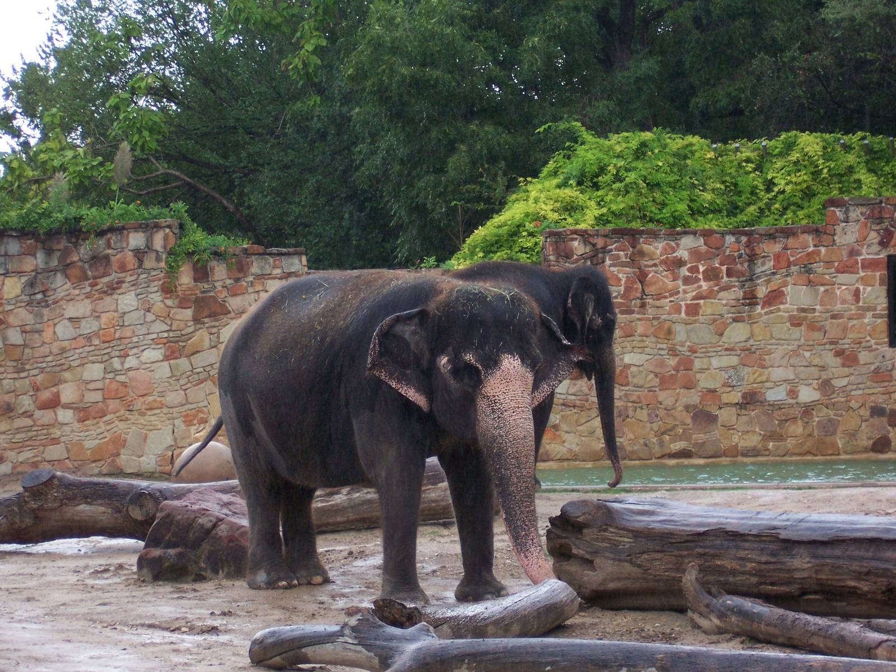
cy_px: 336
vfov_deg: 11.2
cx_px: 448
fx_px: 3417
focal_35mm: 132
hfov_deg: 14.9
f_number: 4.8
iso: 140
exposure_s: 1/125
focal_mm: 22
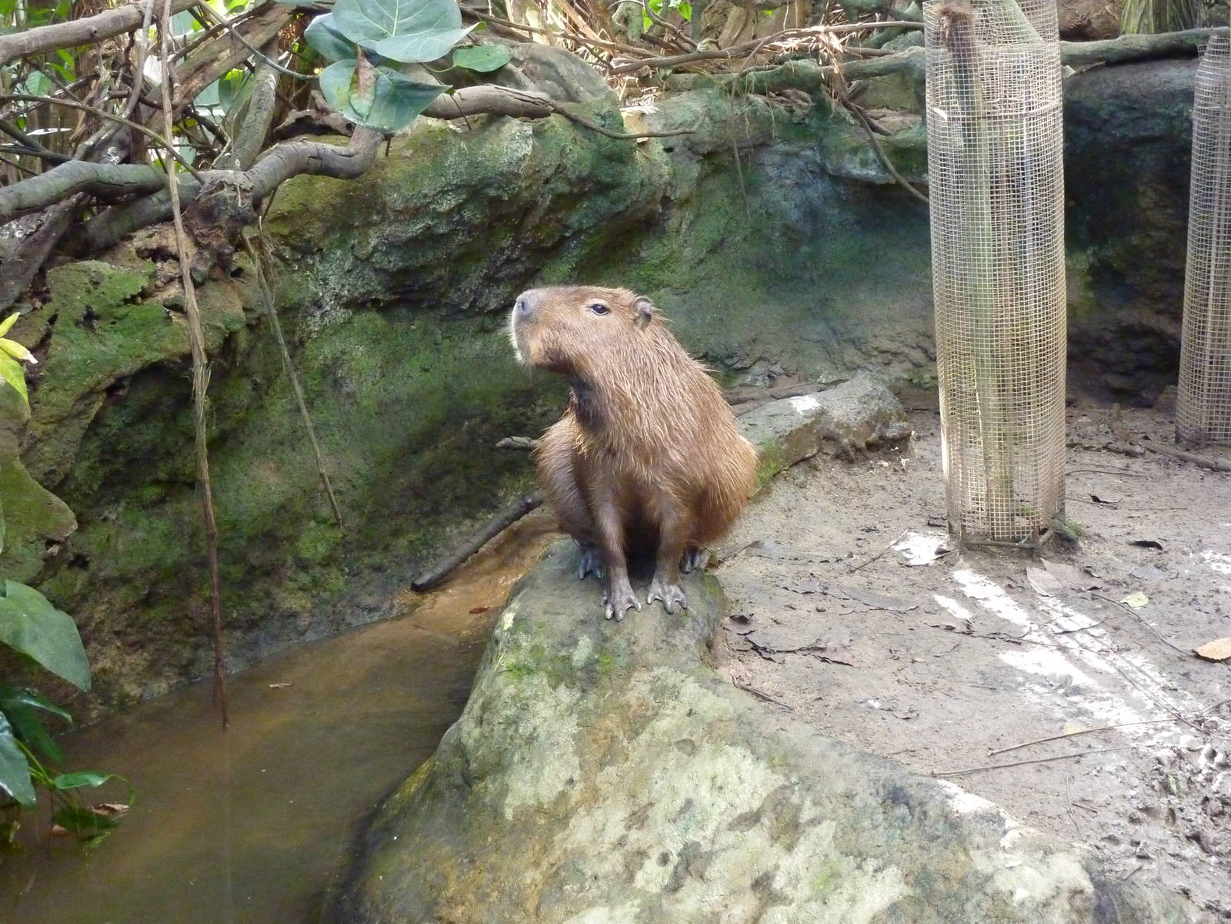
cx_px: 616
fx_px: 1956
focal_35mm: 55
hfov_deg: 34.9
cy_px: 462
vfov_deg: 26.6
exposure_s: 1/15
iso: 800
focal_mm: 9.1
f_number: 3.9
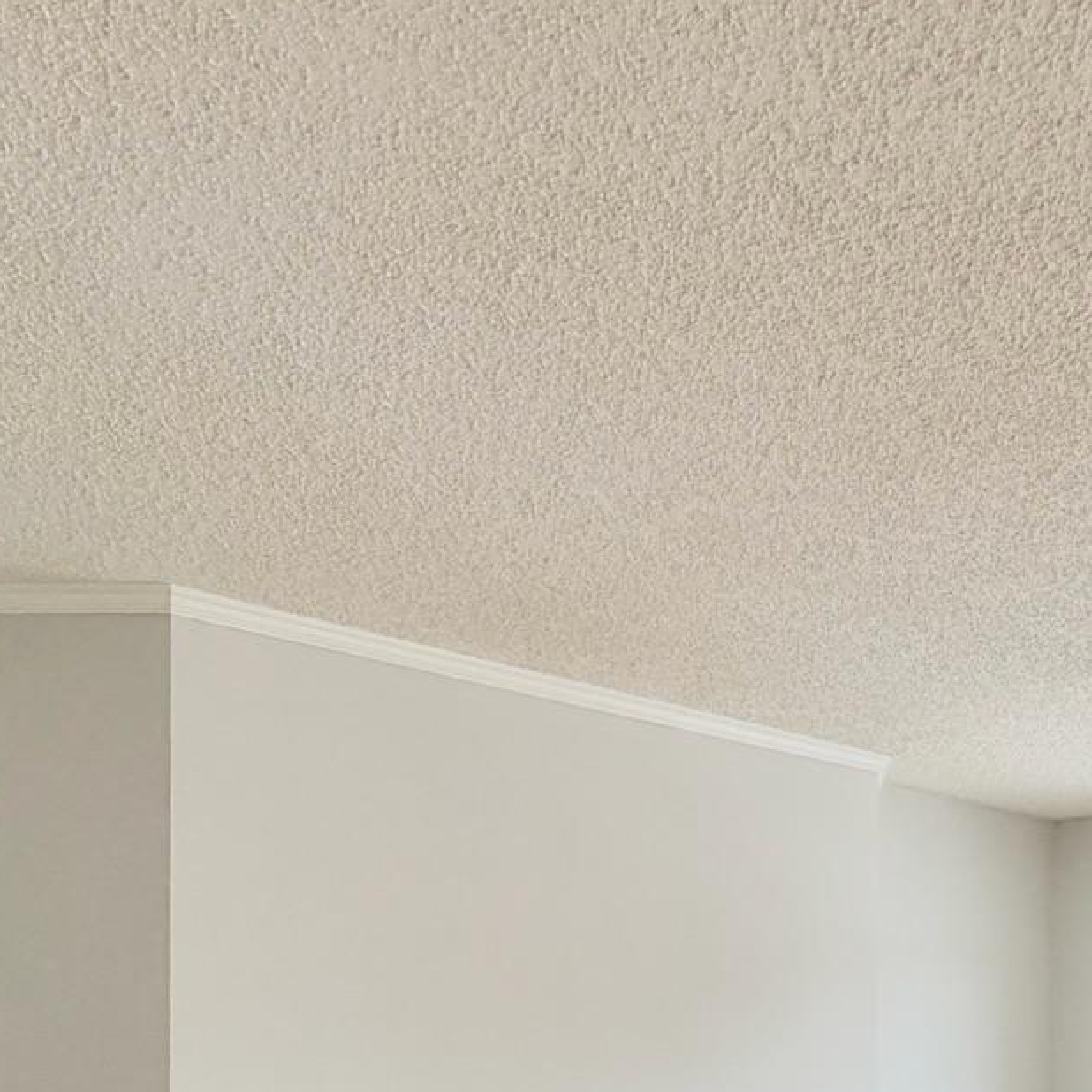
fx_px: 1463
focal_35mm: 41
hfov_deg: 39.4
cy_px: 1083
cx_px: 868
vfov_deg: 36.9
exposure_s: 1/60
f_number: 2.2
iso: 200
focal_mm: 2.22
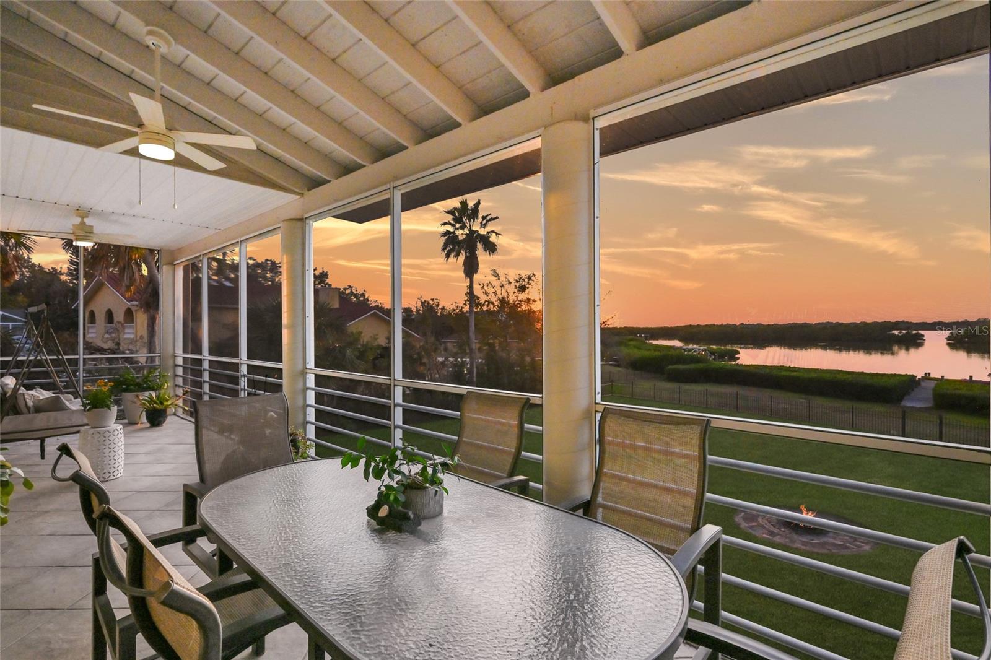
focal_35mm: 18
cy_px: 330
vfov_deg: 68.9
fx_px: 482
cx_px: 496
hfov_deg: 91.6
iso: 3200
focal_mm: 17.5
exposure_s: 1/400
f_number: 8
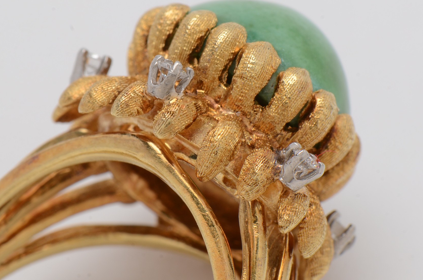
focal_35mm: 190
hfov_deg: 10.9
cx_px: 228
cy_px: 130
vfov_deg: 7.2
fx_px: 2225
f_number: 20
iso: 200
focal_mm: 85
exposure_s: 1/125
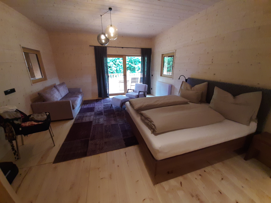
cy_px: 102
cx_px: 136
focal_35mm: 13
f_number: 2.2
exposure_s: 1/33
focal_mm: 1.42
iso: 200
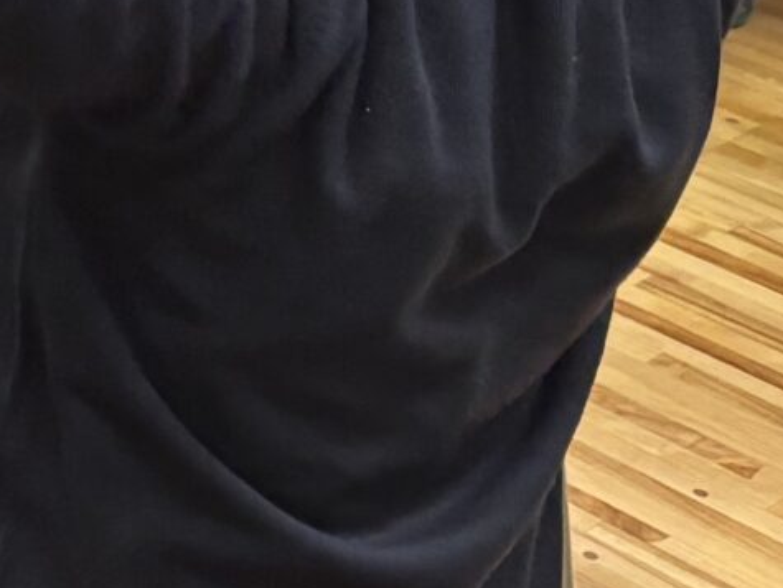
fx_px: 3169
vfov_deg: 9.9
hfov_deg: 12.1
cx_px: -923
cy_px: -537
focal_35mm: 140
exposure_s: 1/60
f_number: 1.6
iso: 160
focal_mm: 5.96
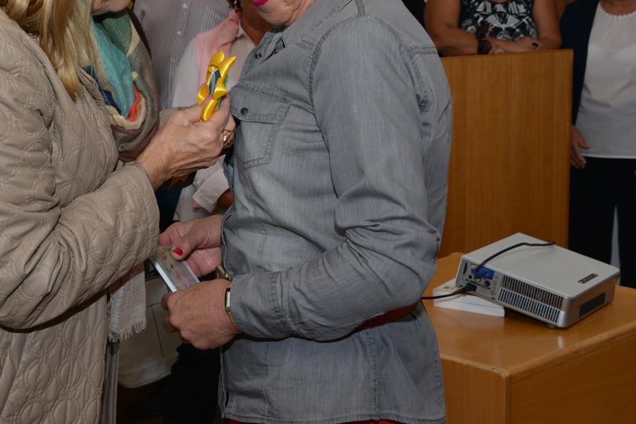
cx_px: 177
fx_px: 1254
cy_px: 95
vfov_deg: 19.0
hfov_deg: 28.1
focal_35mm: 71
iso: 640
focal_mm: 38
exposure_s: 1/125
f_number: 7.1
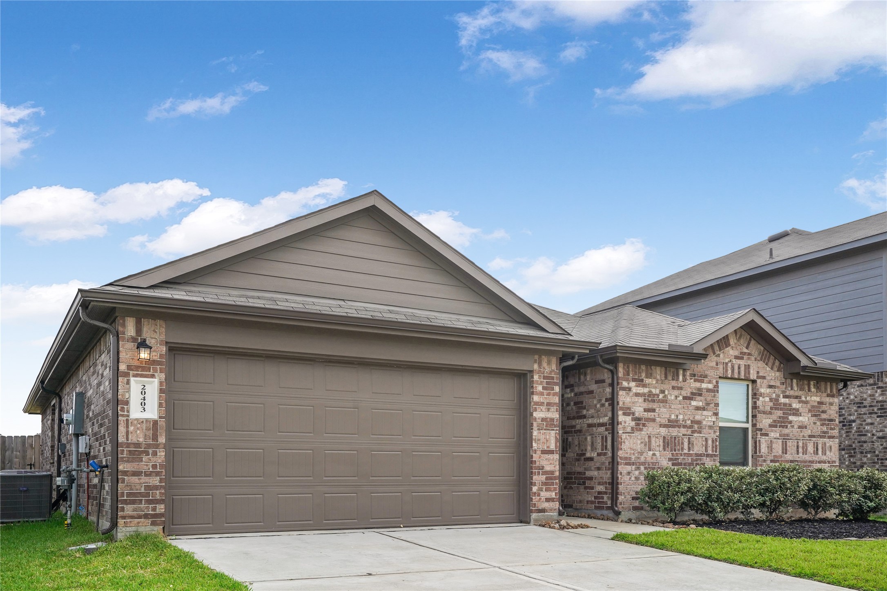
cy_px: 296
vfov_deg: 43.6
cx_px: 444
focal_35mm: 30
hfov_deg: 61.9
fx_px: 739
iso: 800
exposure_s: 1/1000
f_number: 8
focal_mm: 30
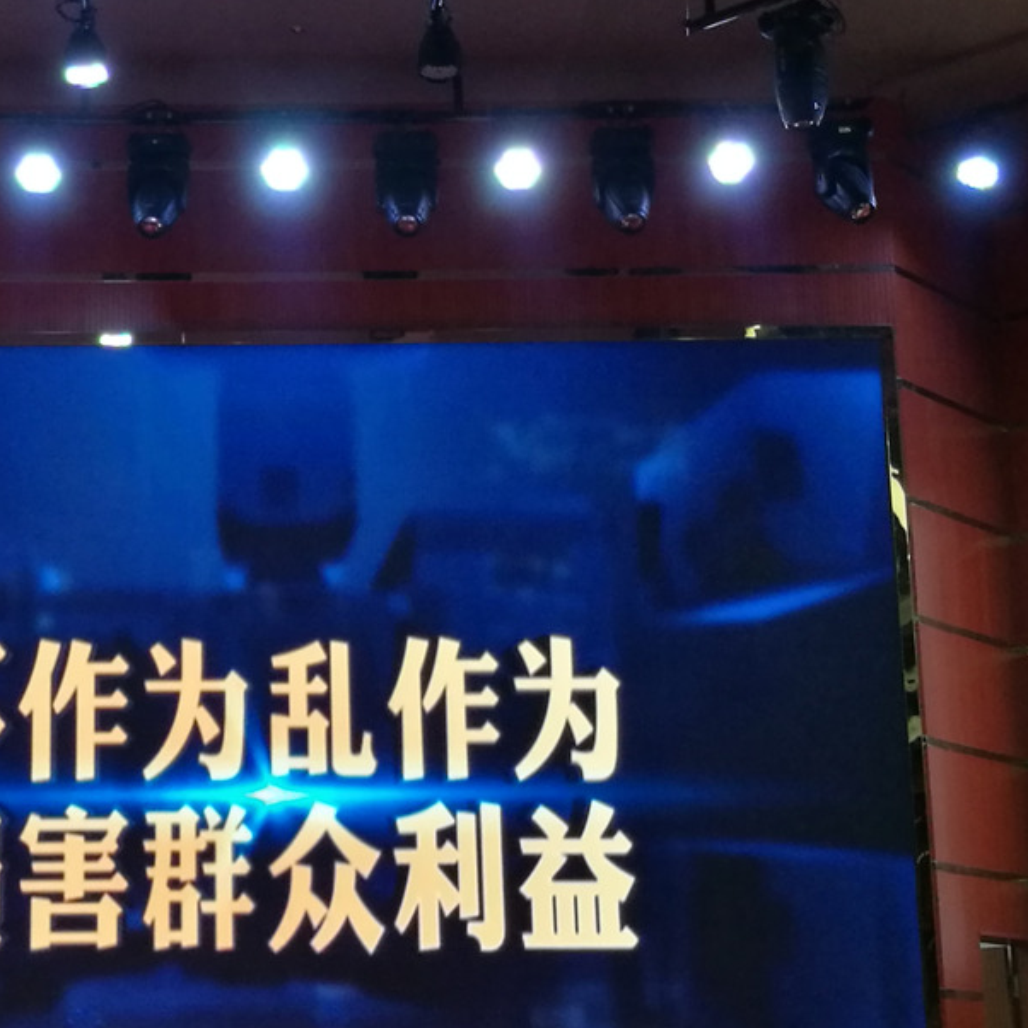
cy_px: 594
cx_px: 207
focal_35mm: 72
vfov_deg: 24.0
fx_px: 2419
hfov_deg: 23.6
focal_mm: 4.5
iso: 200
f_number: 2.2
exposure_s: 1/30
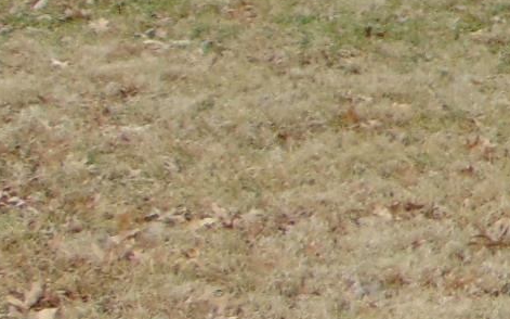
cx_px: 1174
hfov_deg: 10.5
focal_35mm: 175
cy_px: -173
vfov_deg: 7.4
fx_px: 2431
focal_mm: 5.4
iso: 80
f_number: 3.1
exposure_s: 1/60
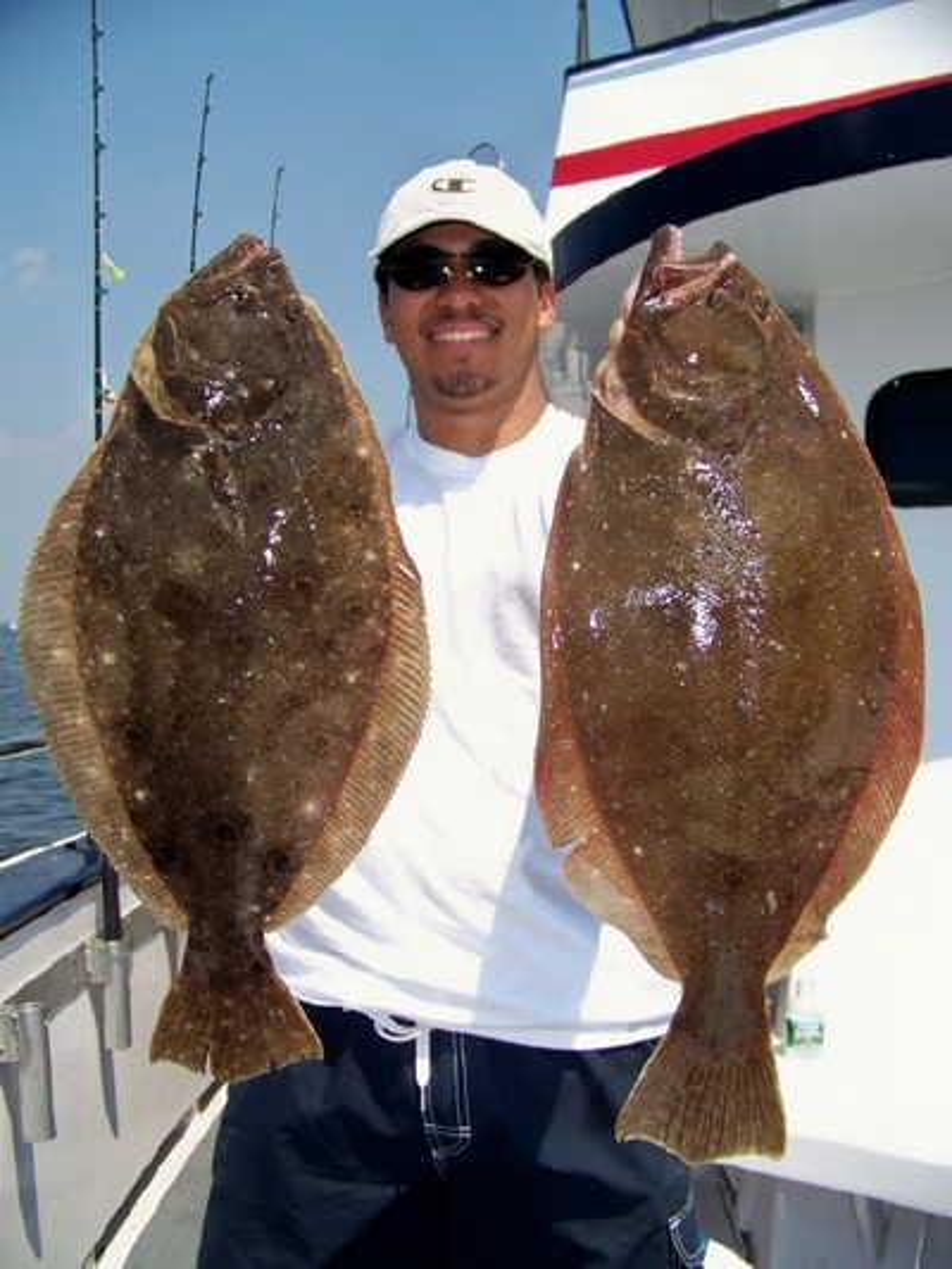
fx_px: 1320
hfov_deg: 39.7
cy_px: 634
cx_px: 476
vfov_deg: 51.3
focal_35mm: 36
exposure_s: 1/1000
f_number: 2.8
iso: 64
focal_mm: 5.85
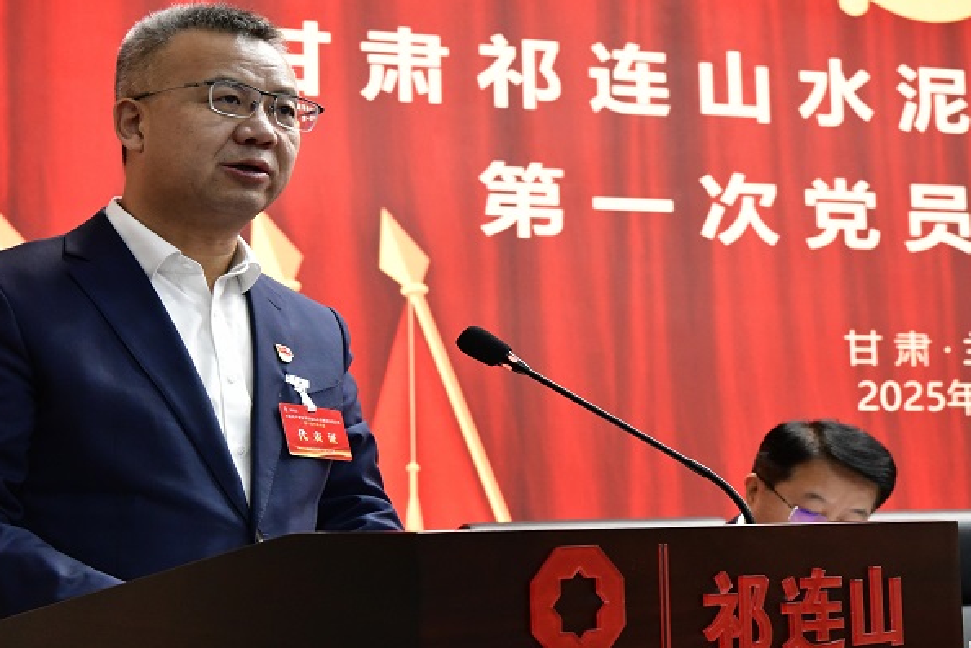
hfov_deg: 31.8
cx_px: 369
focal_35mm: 63
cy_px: 340
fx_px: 1700
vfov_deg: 21.6
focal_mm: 50
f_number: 8
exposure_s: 1/250
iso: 6400
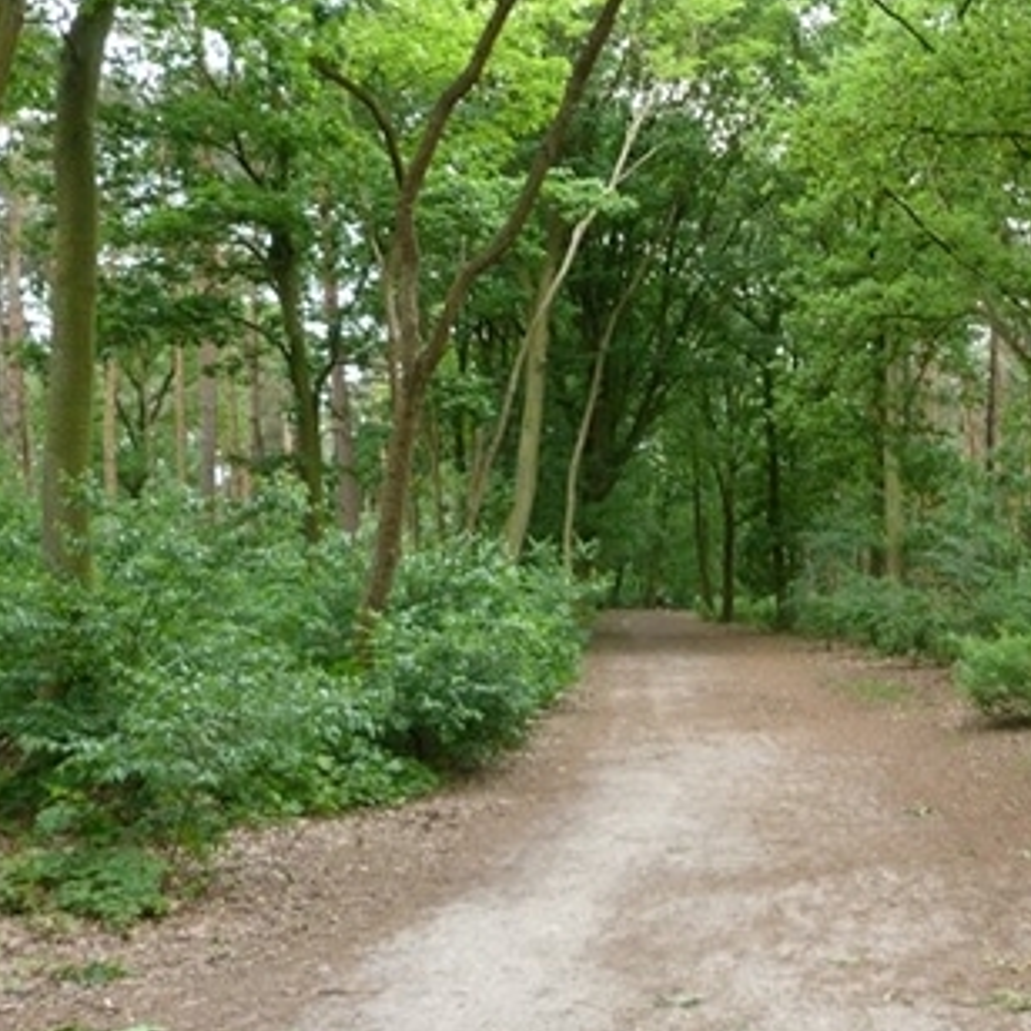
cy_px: 315
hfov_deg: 37.7
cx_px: 827
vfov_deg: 38.6
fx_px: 1449
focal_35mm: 43
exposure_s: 1/60
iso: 100
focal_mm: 4.5
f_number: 2.8
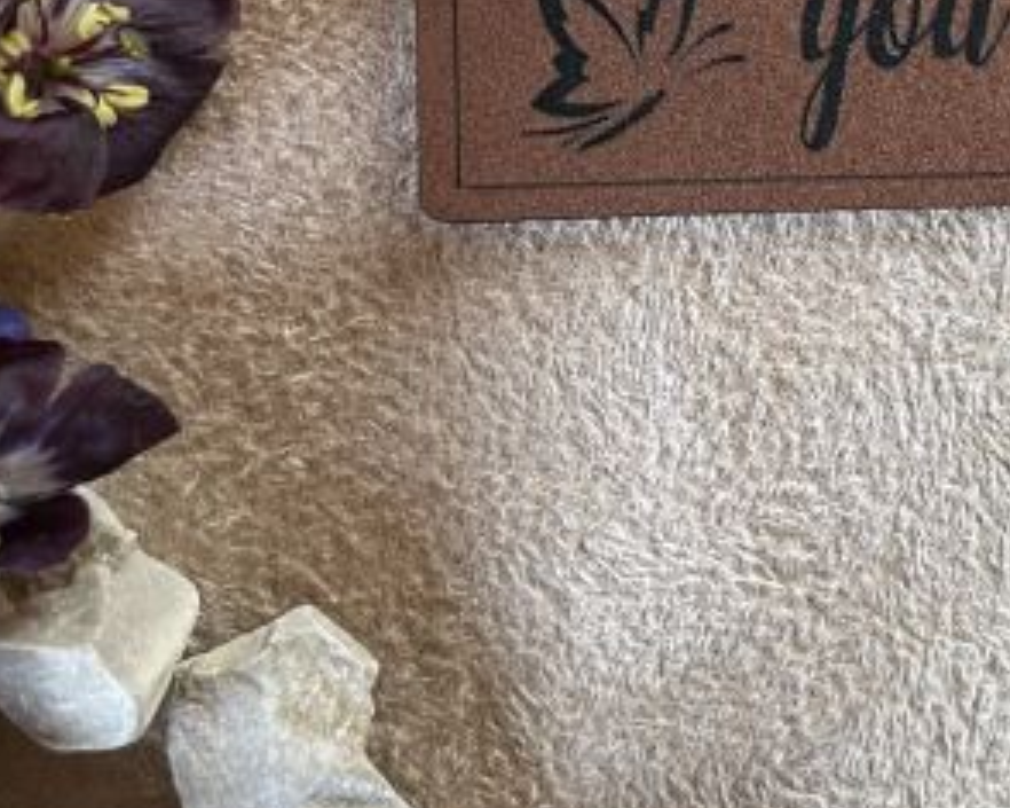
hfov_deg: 26.8
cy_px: 76
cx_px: 862
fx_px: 2062
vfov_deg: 21.6
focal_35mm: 69
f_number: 1.6
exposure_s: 1/98
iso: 125
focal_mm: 4.2
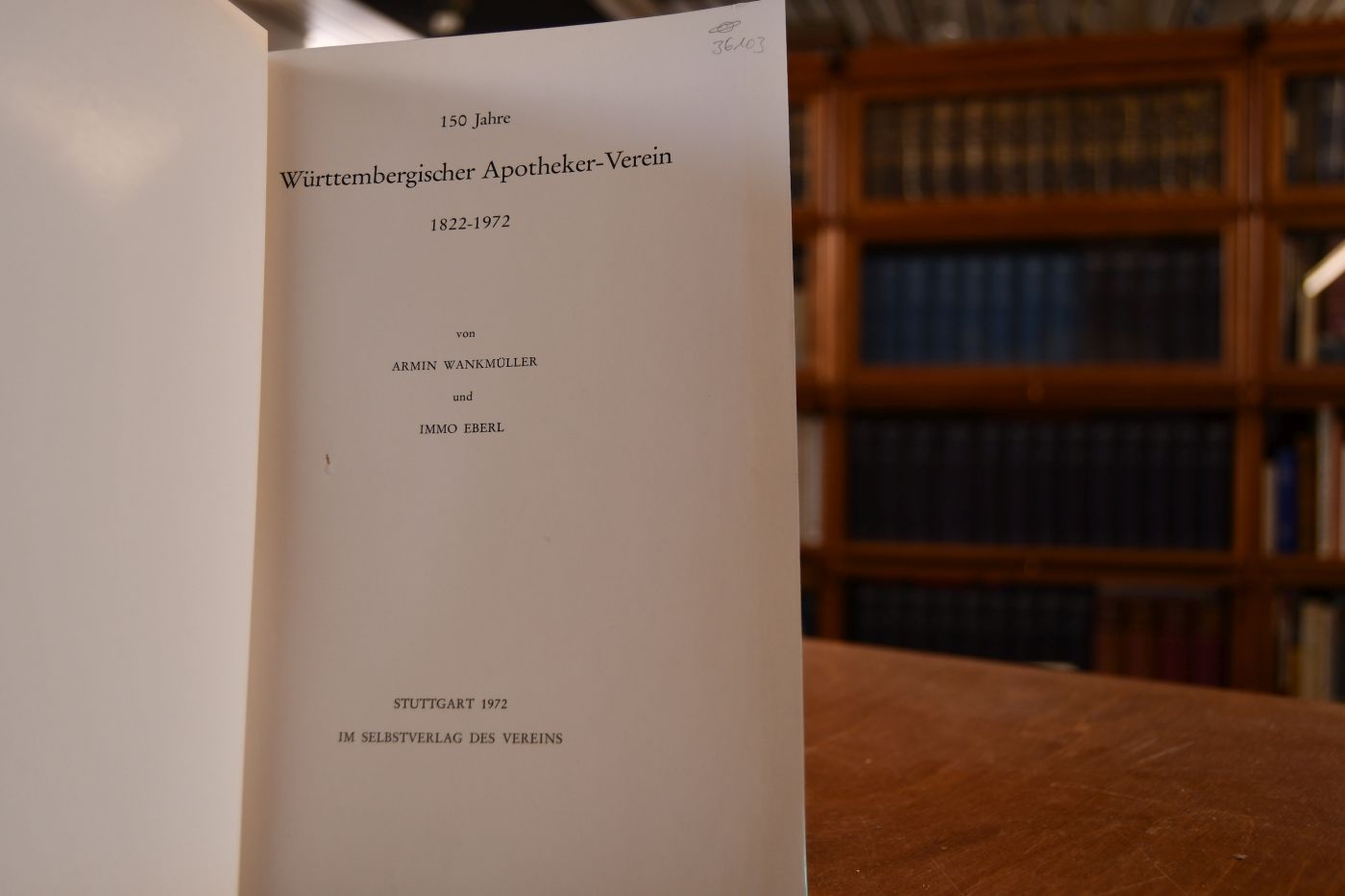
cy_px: 448
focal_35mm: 34
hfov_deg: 55.8
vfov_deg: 38.9
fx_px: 1270
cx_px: 672
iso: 400
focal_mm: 23
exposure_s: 1/250
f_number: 3.8
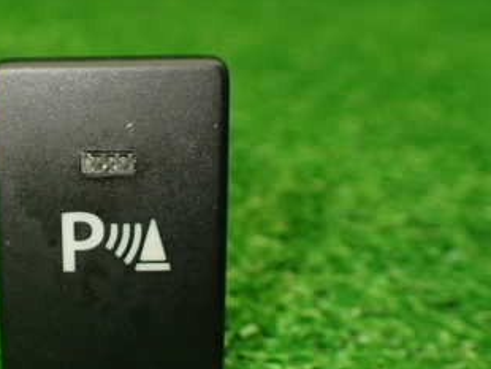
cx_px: 105
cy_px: 223
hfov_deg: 32.4
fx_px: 823
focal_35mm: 58
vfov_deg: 25.2
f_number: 2.3
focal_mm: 5.4
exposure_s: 1/125
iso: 320
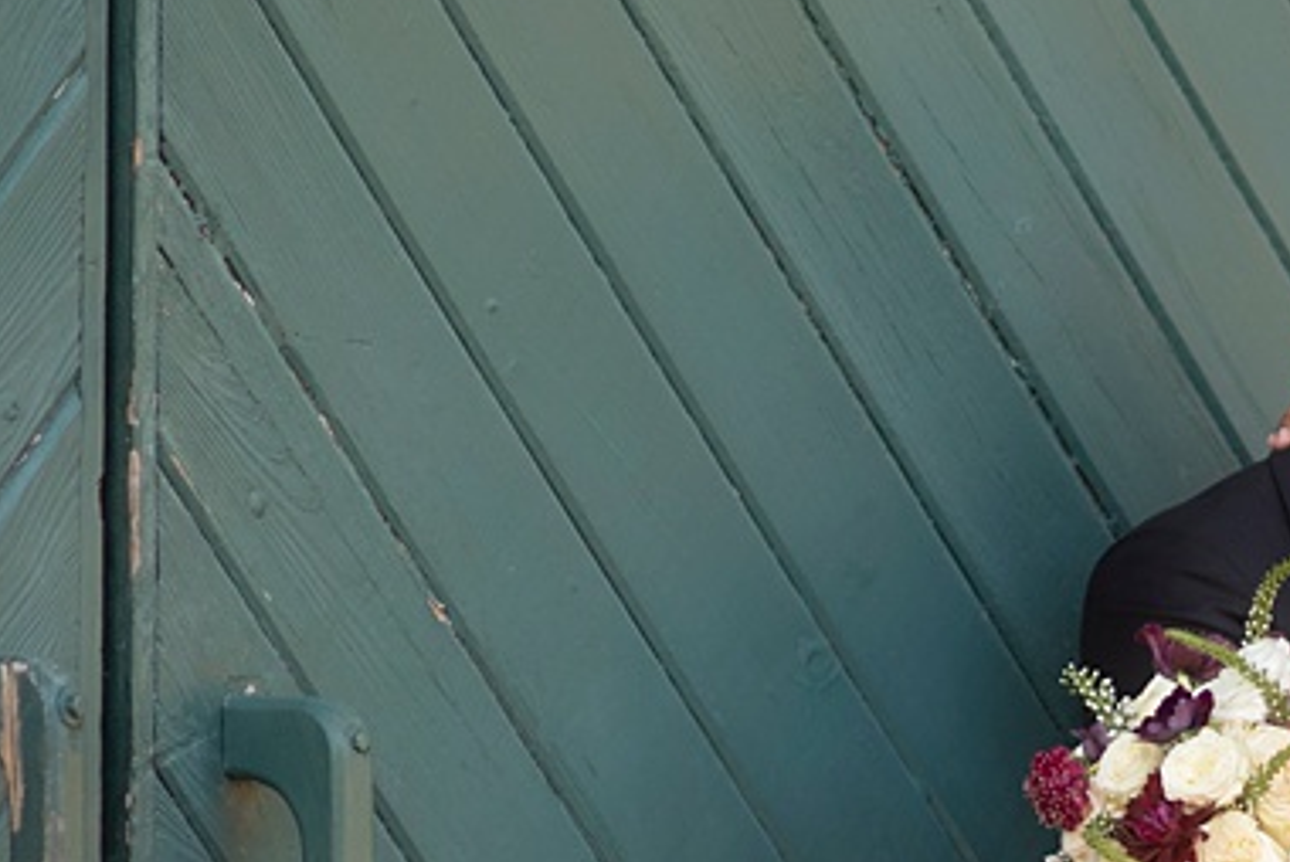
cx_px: 2101
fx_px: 13627
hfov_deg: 5.4
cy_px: 1220
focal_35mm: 380
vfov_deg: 3.6
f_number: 2
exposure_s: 1/640
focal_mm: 85
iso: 160
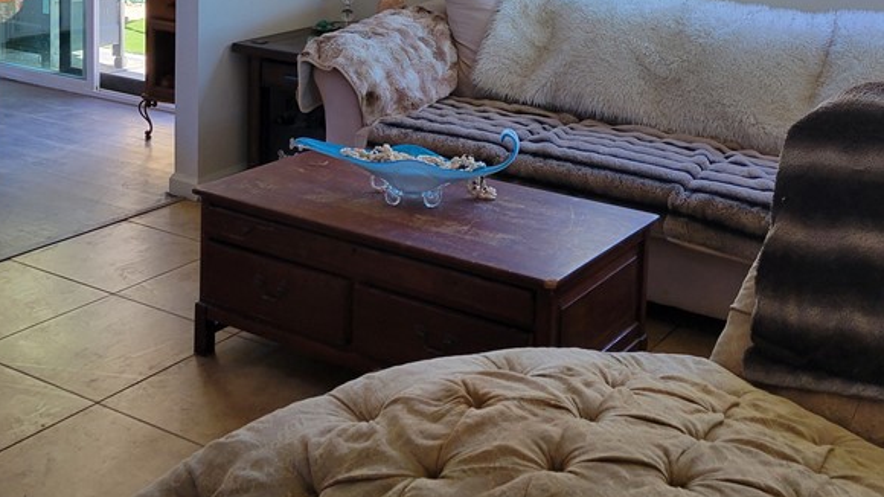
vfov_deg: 22.7
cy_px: -35
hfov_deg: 41.3
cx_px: 424
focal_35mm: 50
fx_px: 1172
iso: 100
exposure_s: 1/120
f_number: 1.8
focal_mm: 5.4
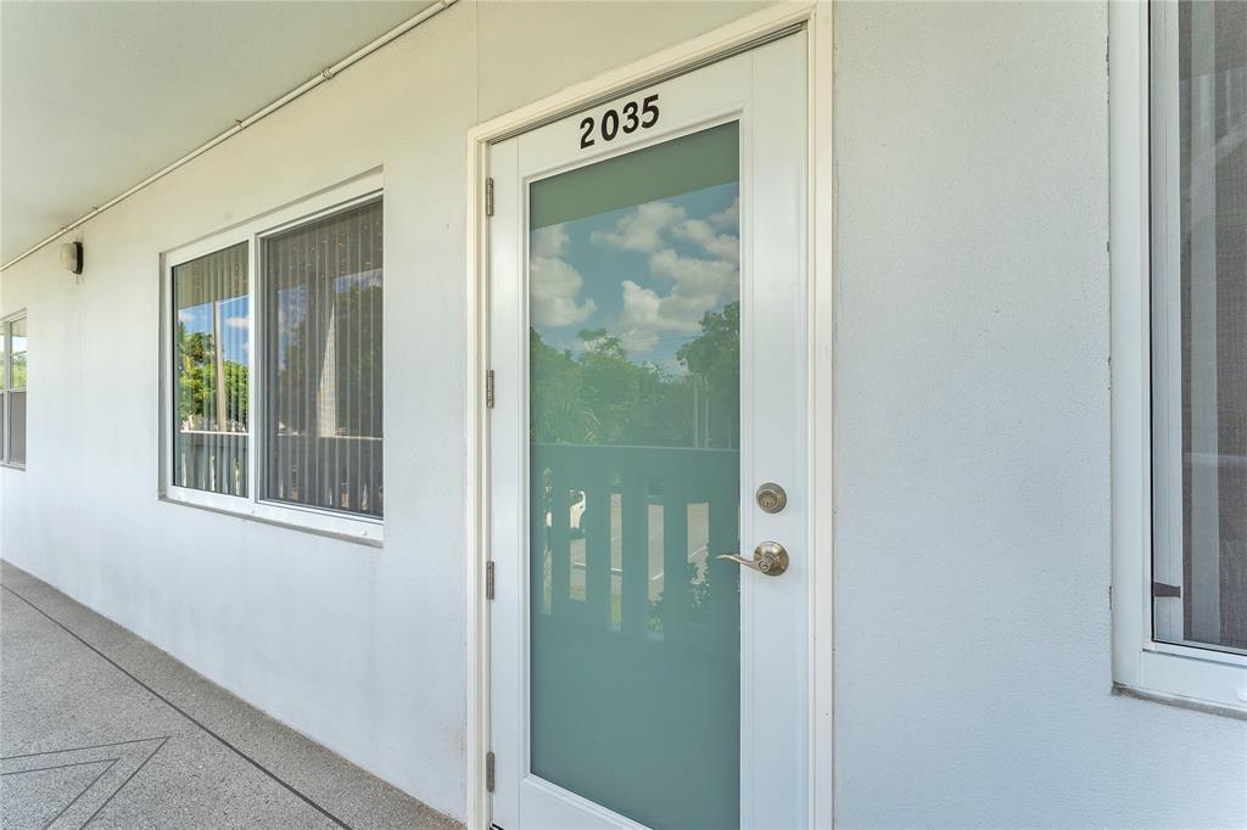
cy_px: 415
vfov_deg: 81.2
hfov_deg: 104.3
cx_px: 624
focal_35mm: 14
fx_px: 485
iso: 800
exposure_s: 1/30
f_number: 13
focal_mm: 14
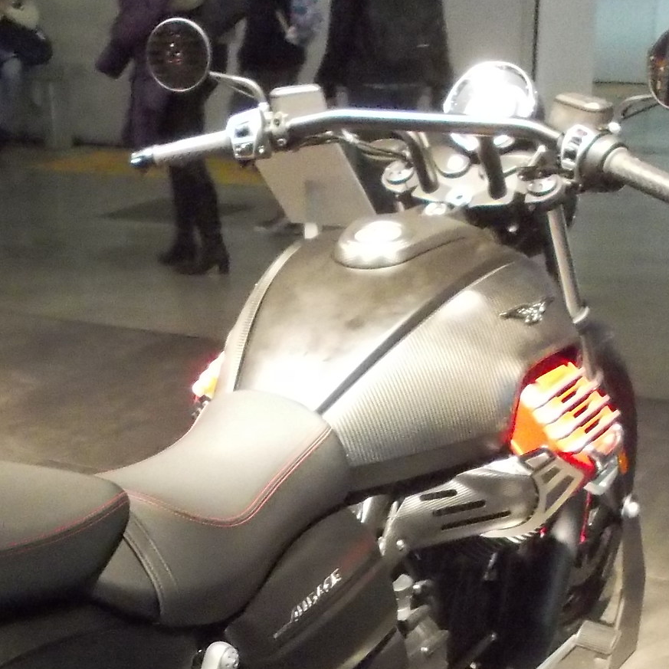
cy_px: 637
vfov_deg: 24.4
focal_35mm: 68
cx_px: 257
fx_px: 1487
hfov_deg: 25.3
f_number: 2.7
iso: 640
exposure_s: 1/60
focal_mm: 4
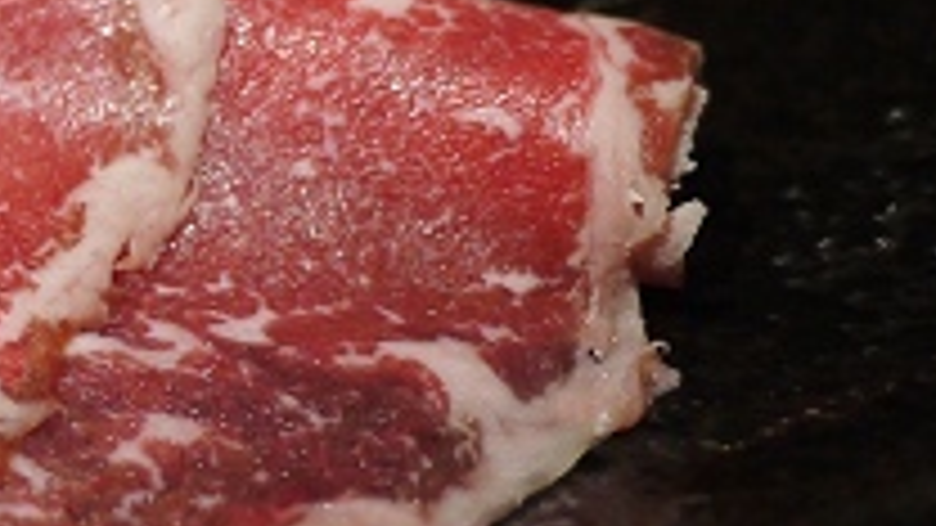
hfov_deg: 20.6
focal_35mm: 94
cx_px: -292
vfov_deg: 12.9
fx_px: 2333
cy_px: 243
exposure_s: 1/60
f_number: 2.5
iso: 250
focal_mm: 14
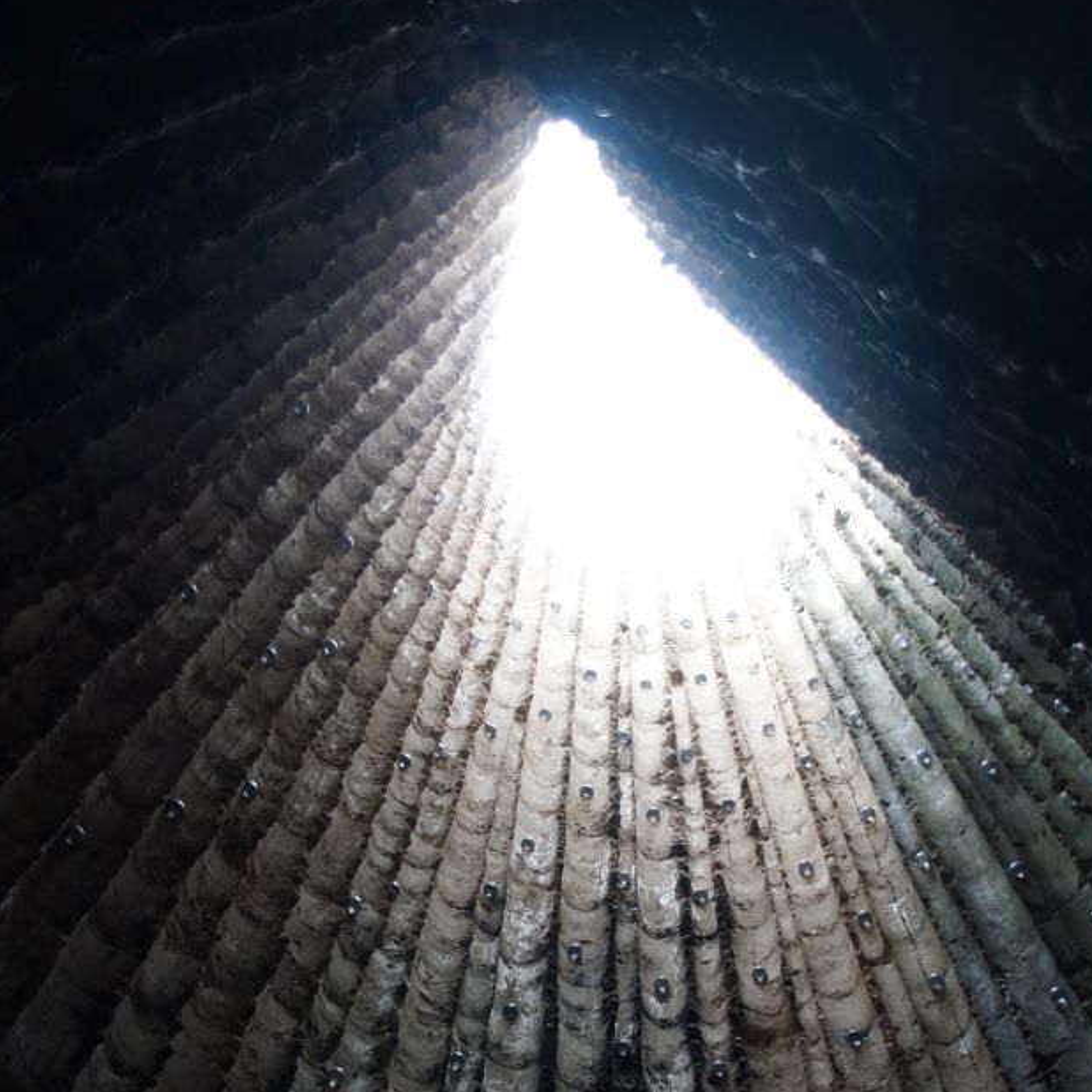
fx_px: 2391
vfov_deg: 25.5
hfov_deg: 25.7
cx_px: 522
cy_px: 770
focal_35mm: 67
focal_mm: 26
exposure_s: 1/60
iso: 250
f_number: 4
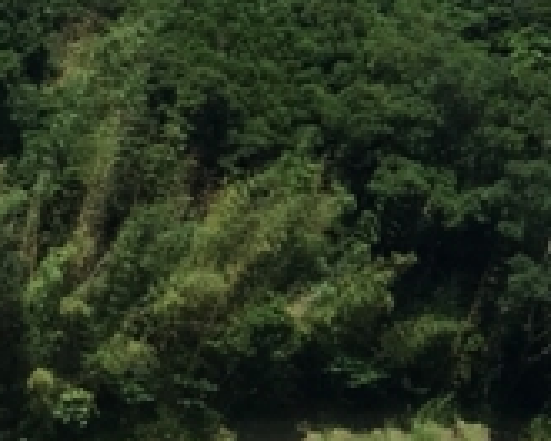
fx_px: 2870
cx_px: 1199
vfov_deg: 8.7
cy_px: 37
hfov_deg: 10.0
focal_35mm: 176
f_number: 2.2
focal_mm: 4.15
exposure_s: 1/1883
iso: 32
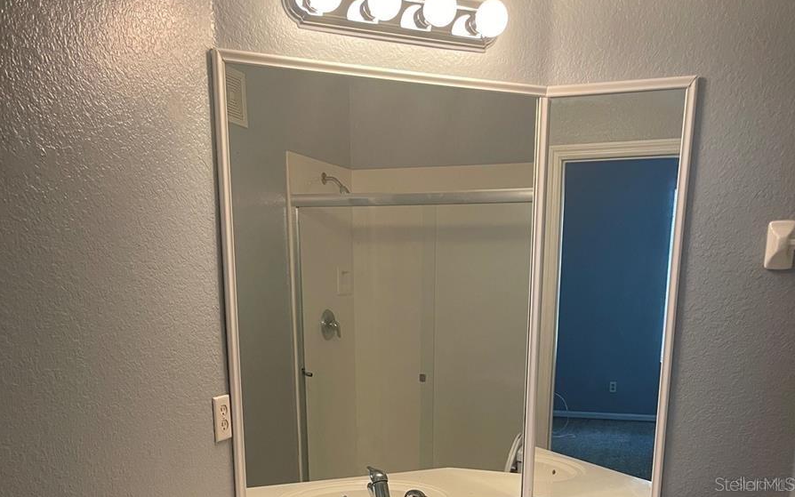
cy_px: 484
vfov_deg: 32.1
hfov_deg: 52.7
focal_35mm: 37
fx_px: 802
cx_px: 398
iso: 250
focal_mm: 5.1
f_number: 1.6
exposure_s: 1/60
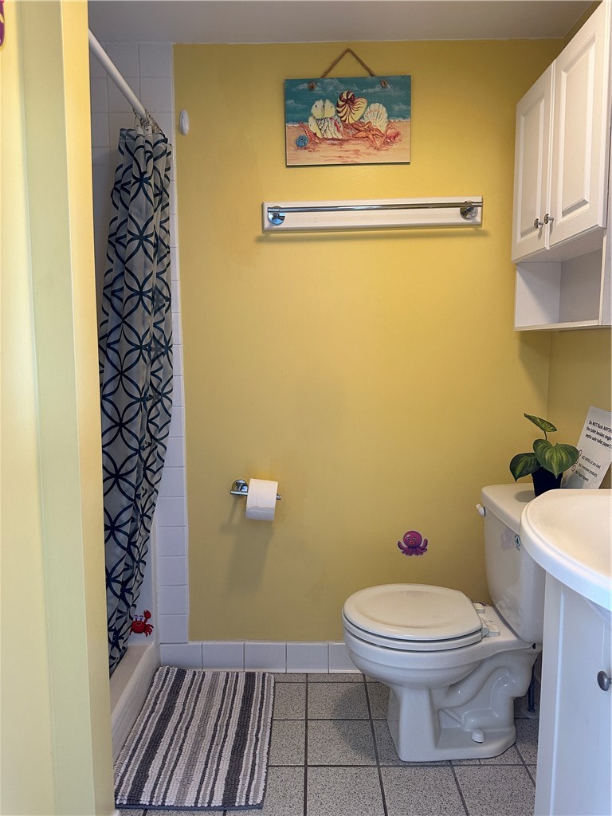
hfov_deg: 56.8
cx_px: 306
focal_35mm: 24
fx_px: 566
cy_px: 408
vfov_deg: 71.6
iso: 200
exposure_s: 1/120
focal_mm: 6.86
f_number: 1.78
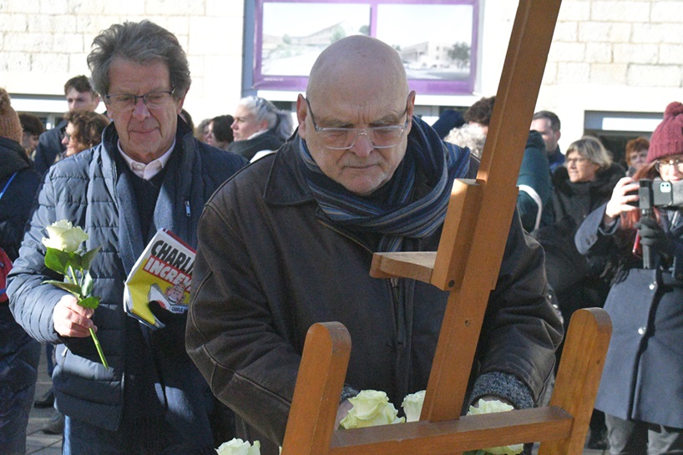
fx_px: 1366
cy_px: 228
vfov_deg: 18.9
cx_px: 342
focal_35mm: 72
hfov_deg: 28.1
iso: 16000
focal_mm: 48
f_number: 13
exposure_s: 1/8000
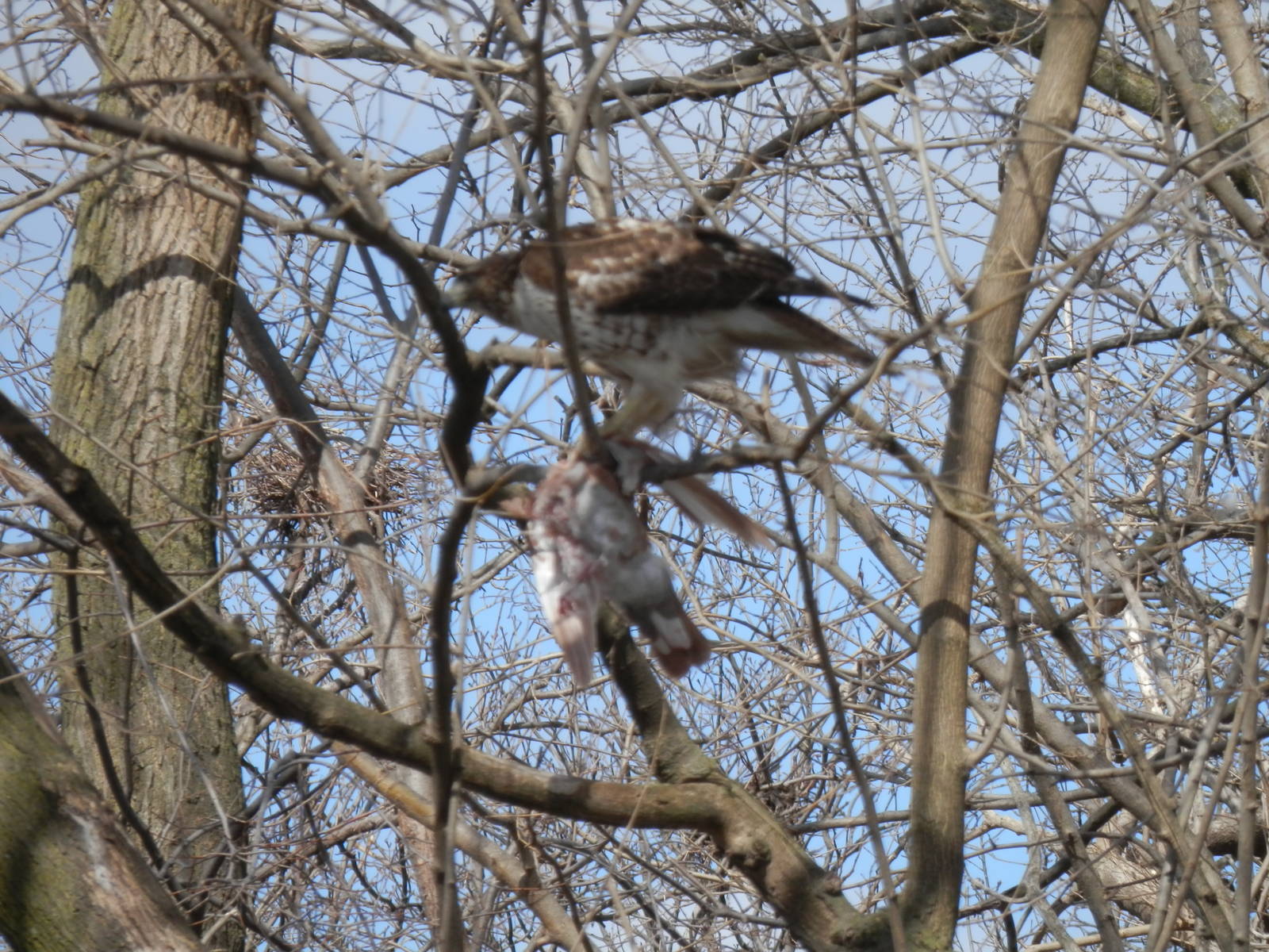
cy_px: 476
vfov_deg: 3.0
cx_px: 634
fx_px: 18330
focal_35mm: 500
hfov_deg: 4.0
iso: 80
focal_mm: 90
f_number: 6.9
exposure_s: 1/250
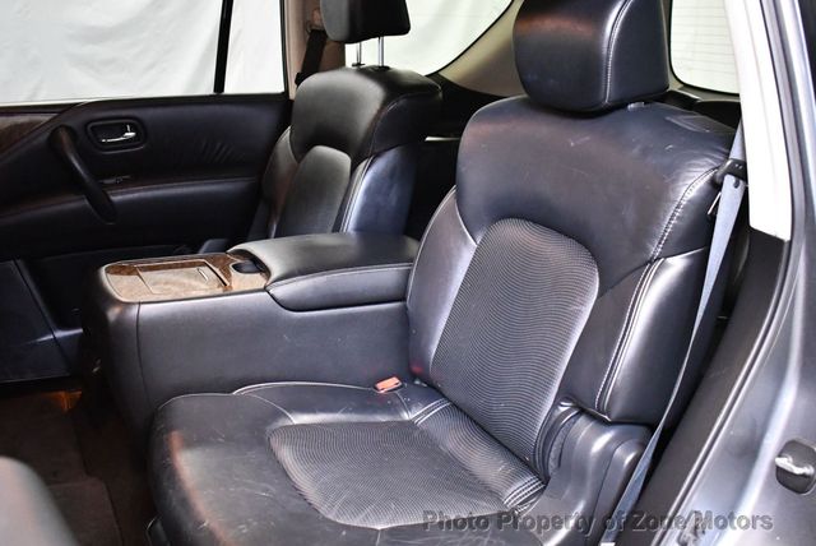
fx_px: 817
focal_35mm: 36
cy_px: 273
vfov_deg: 36.9
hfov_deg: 53.1
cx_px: 408
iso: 5600
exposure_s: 1/60
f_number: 3.5
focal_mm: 18
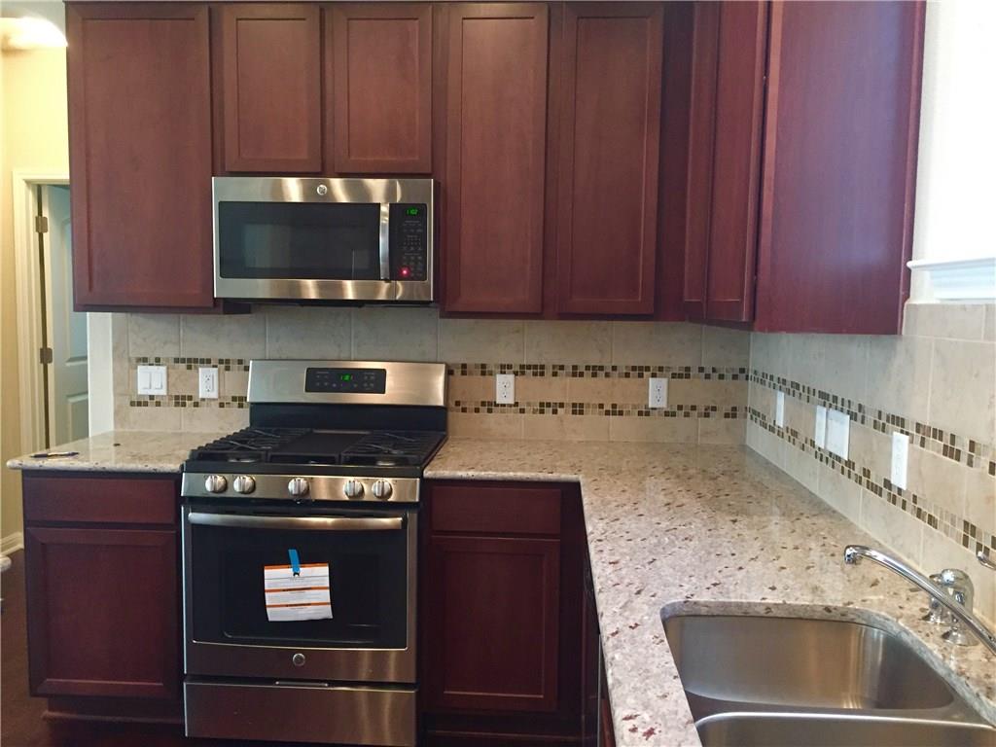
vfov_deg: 48.2
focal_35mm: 29
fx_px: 834
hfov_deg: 61.7
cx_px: 498
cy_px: 374
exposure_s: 1/30
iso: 250
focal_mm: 4.15
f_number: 2.2
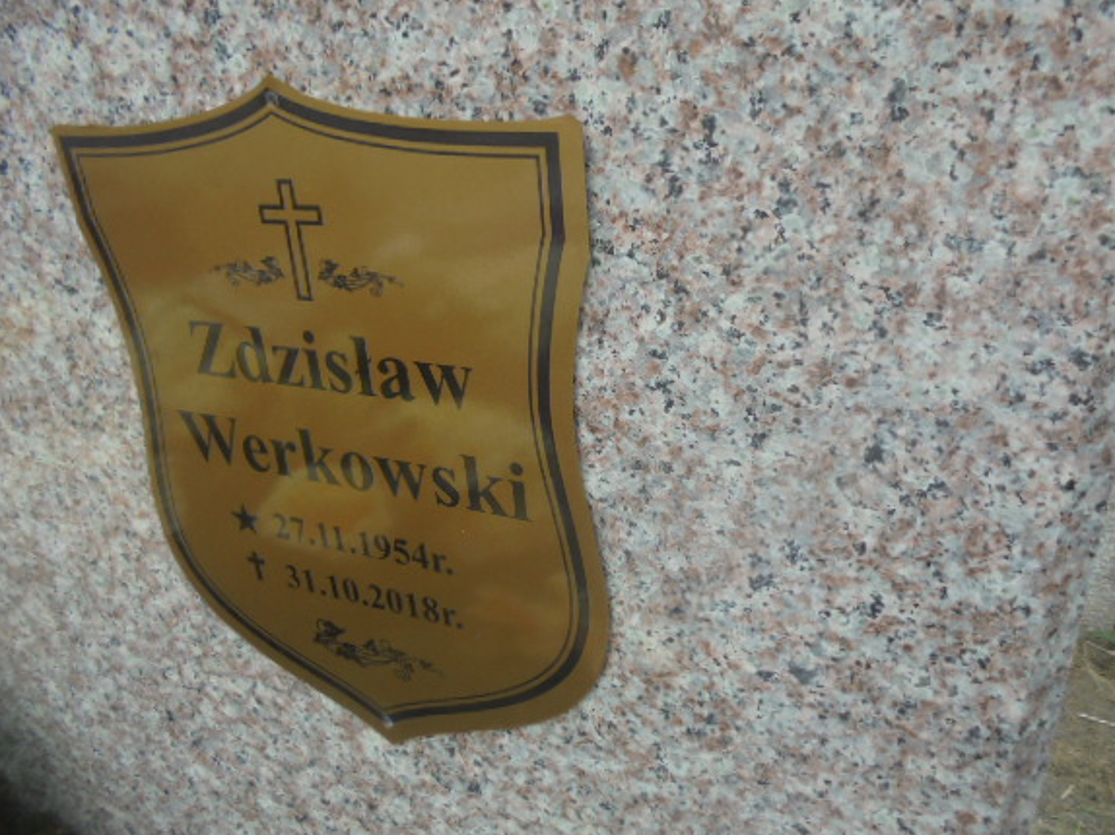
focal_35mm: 29
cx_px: 598
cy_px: 406
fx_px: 934
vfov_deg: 48.2
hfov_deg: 61.6
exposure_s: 1/100
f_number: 3.5
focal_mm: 4.6
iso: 100
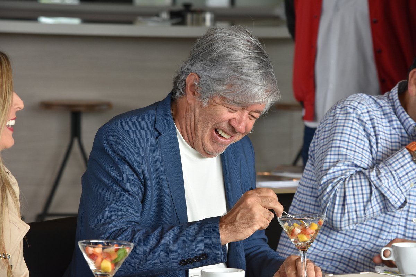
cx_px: 208
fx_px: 2253
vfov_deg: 7.0
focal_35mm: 195
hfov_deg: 10.5
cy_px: 138
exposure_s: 1/250
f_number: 8
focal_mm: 130
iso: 800
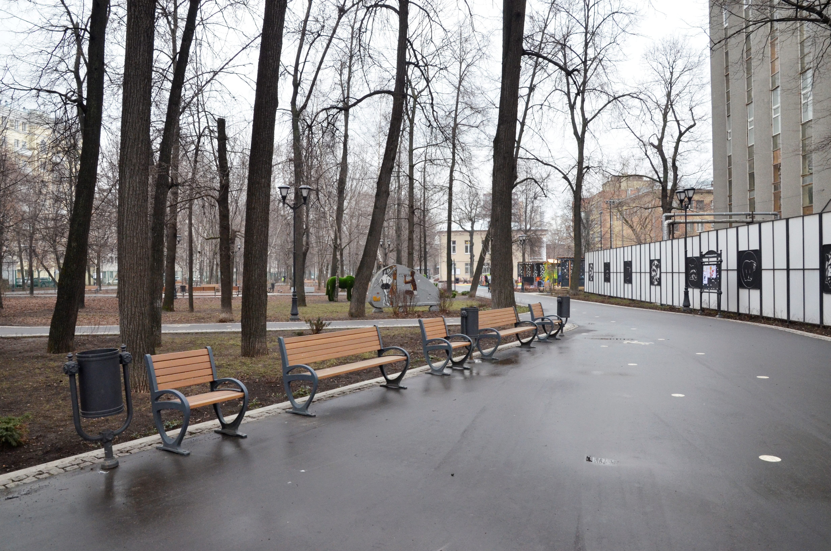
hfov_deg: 73.9
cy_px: 276
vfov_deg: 52.9
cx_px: 416
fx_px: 553
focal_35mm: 24
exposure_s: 1/400
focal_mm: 16
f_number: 10
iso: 1600
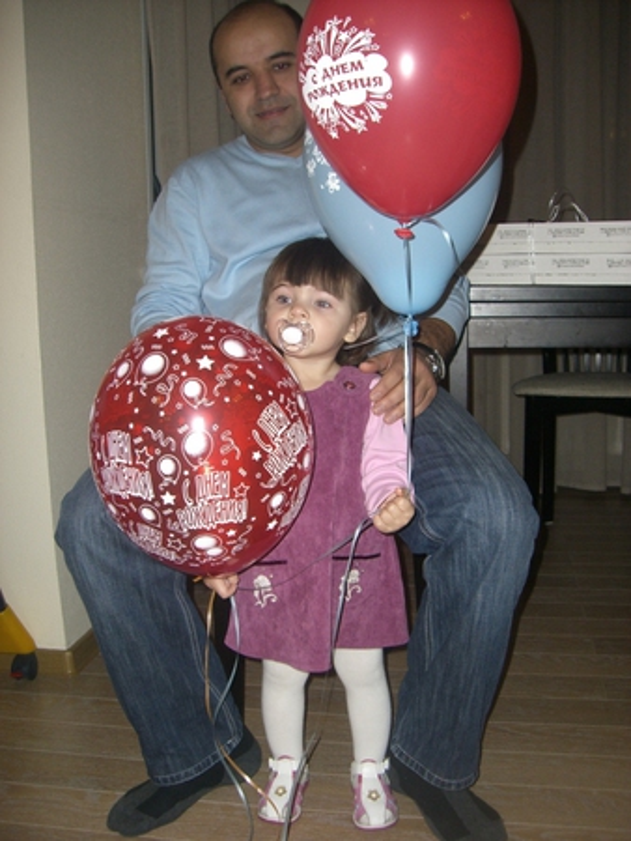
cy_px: 420
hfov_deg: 37.8
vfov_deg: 49.0
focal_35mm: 38
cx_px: 316
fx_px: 923
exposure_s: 1/60
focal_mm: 6.2
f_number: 2.7
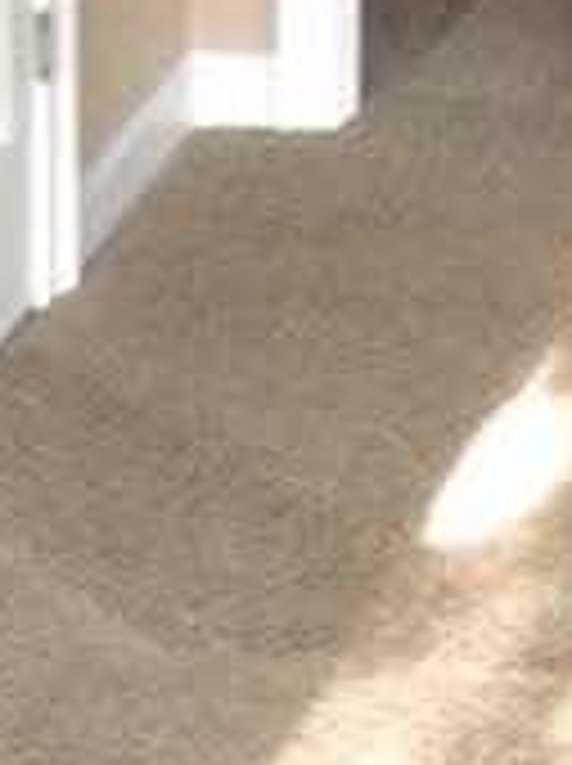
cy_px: -850
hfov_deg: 9.8
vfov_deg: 11.7
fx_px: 3291
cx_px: 691
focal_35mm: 149
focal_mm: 3.3
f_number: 2.4
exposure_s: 1/24
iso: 100
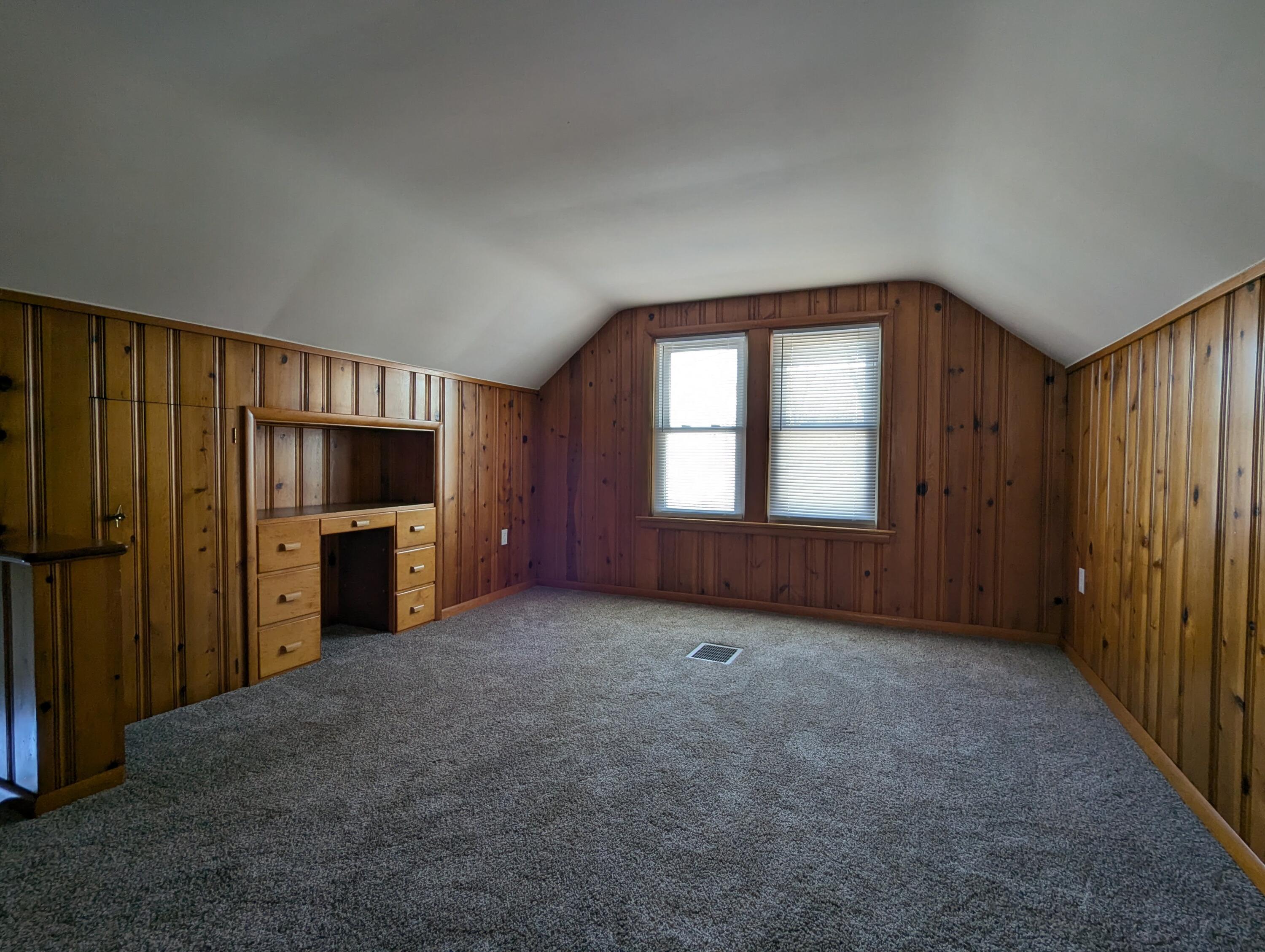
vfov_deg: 78.2
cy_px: 476
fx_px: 585
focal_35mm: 16
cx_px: 632
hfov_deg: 94.4
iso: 66
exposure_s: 1/60
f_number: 2.2
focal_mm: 2.35
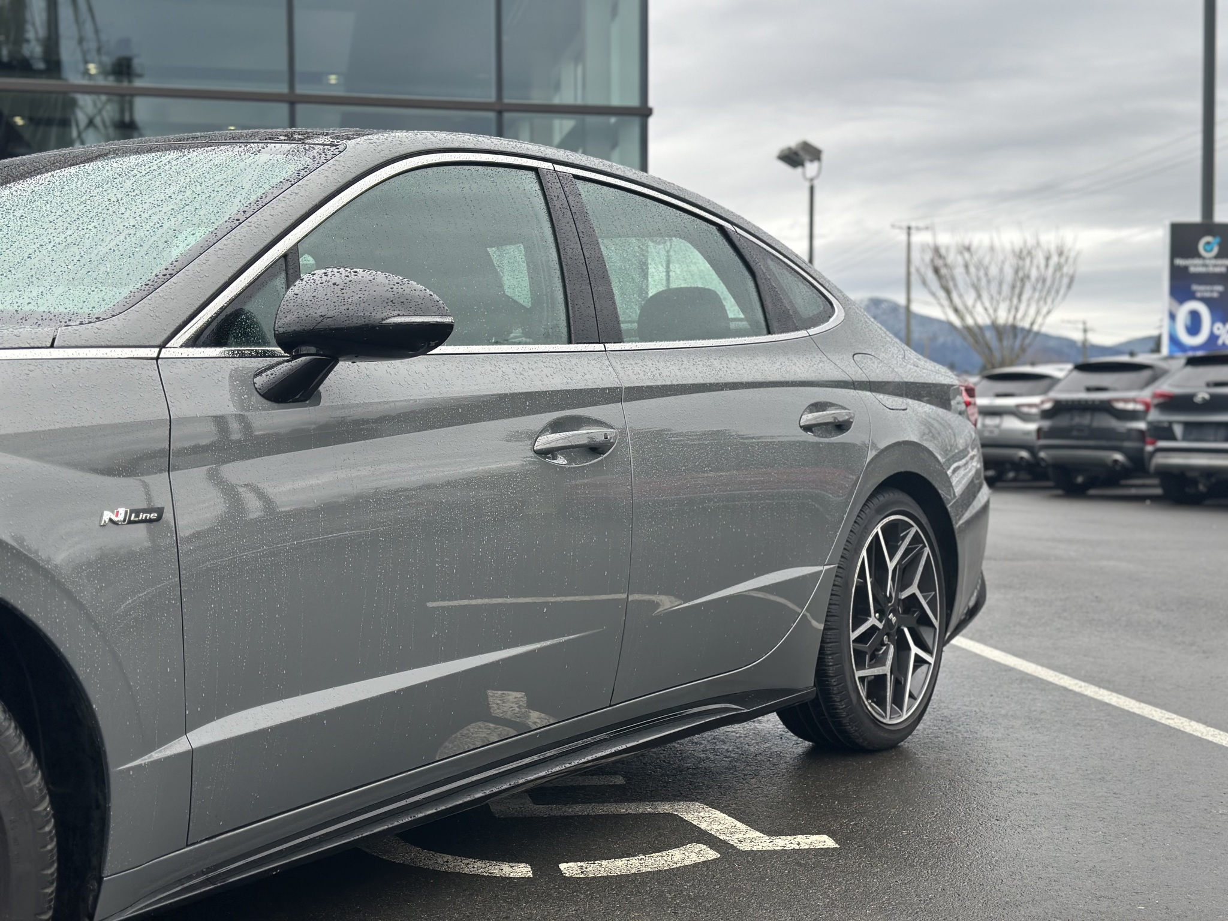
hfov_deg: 39.7
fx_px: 1703
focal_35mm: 48
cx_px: 614
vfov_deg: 30.3
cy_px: 460
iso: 80
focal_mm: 6.86
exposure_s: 1/685
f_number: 1.78
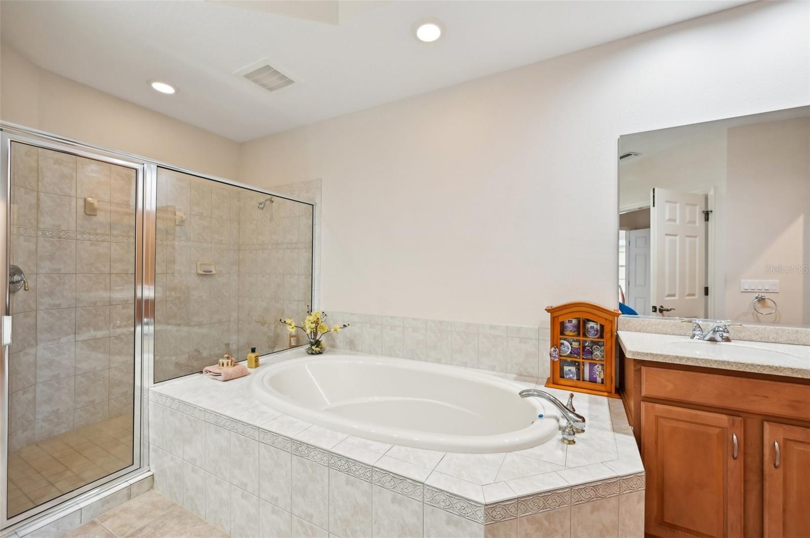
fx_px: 315
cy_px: 269
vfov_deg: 81.1
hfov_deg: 104.3
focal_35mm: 14
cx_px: 405
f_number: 8
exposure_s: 1/20
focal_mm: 14
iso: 400
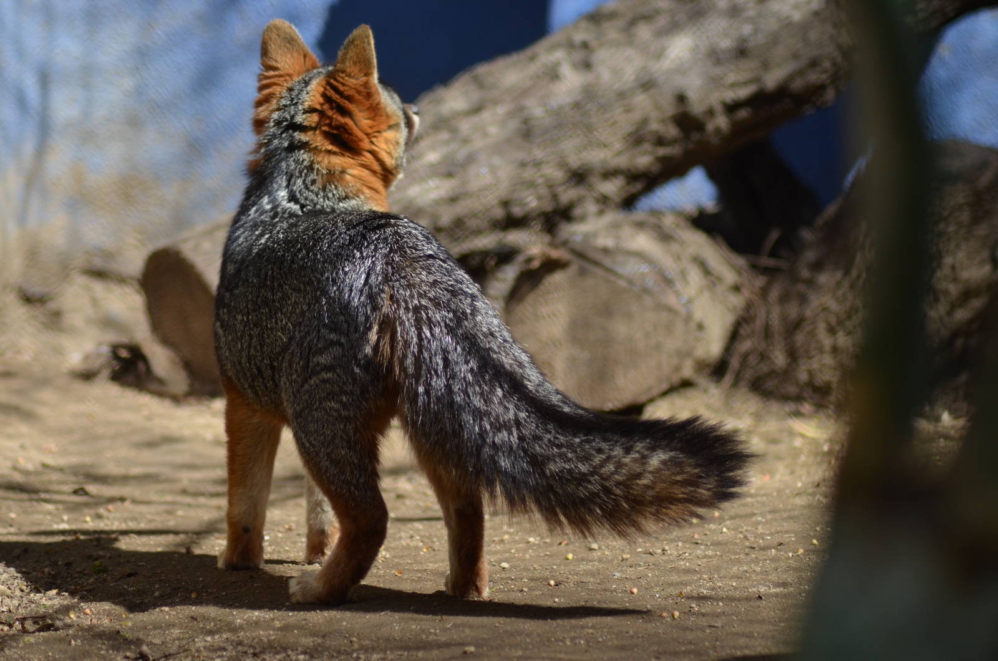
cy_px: 330
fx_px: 5810
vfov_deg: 6.5
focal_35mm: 210
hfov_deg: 9.8
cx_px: 499
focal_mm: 140
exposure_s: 1/1250
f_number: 4.5
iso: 400
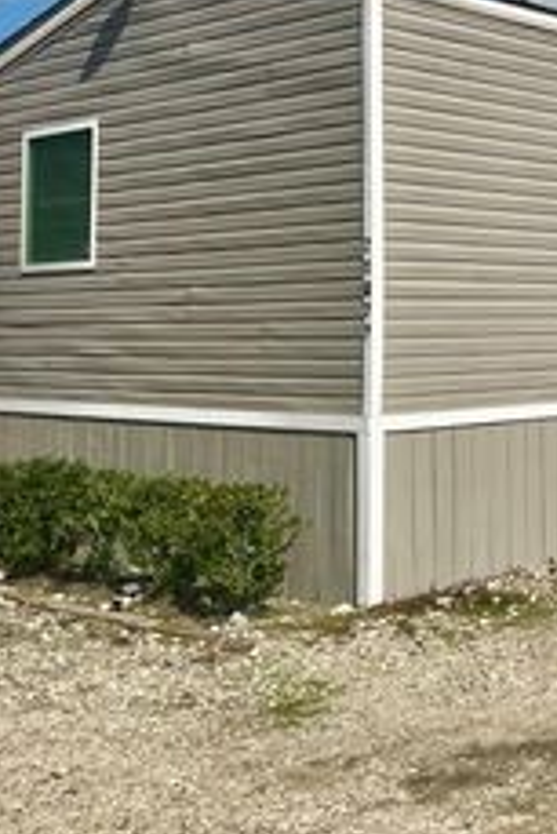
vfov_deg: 33.5
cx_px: 845
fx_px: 1367
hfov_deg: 19.8
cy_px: 249
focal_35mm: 59
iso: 50
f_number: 1.5
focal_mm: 5.7
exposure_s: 1/9434
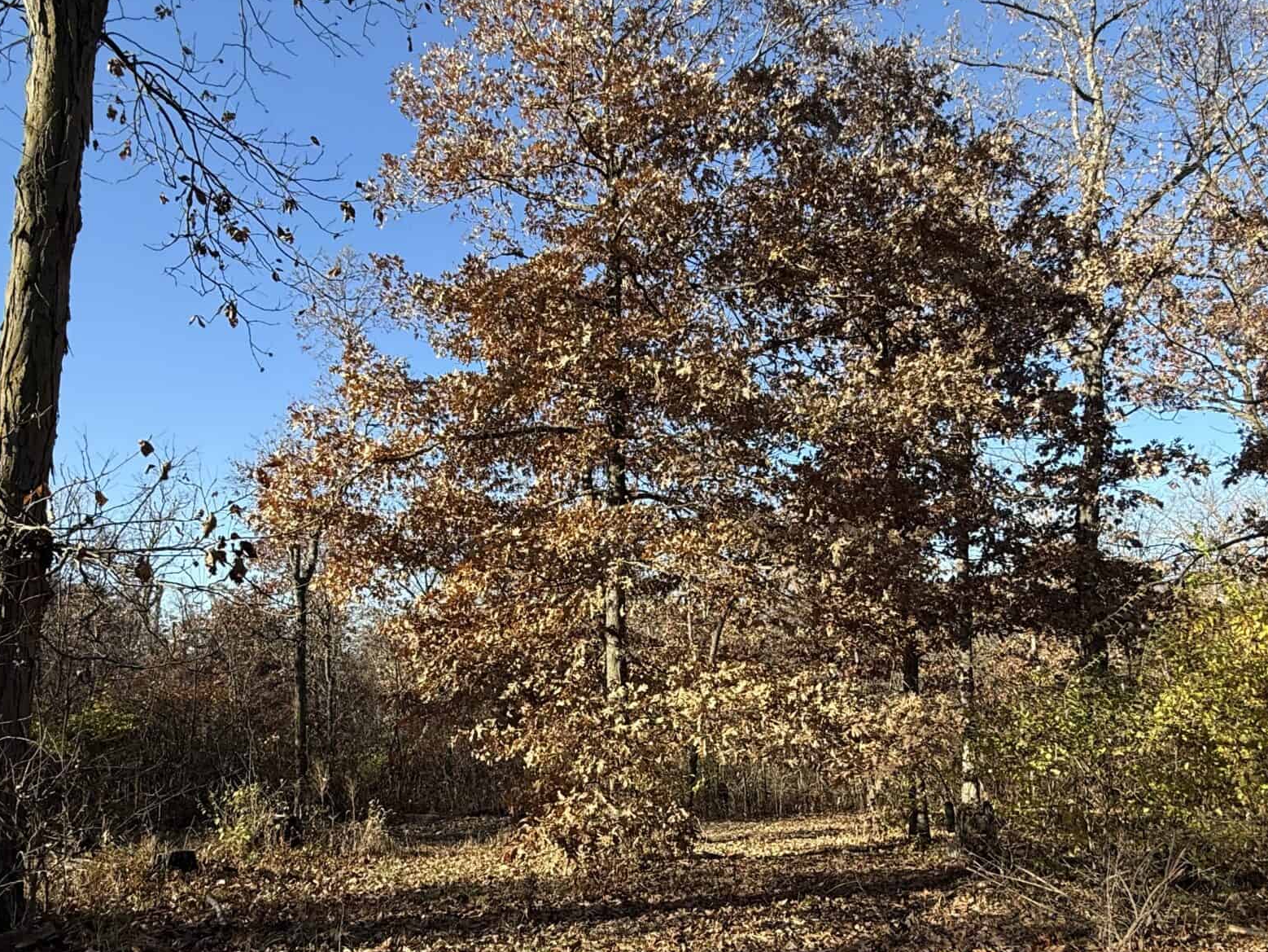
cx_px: 628
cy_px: 582
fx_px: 843
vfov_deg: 58.3
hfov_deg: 73.9
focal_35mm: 23
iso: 50
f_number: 2.2
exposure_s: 1/482
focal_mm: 2.22
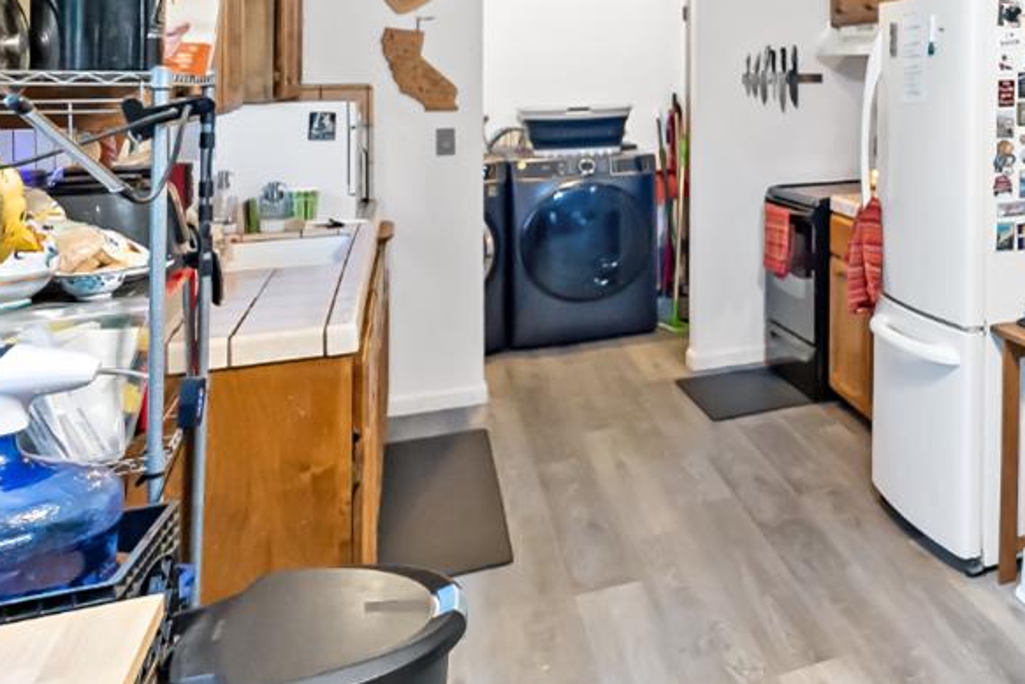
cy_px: 120
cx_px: 1153
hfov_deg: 41.2
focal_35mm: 36
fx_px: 1025
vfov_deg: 35.5
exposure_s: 1/160
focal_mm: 14
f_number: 2.8
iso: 2500
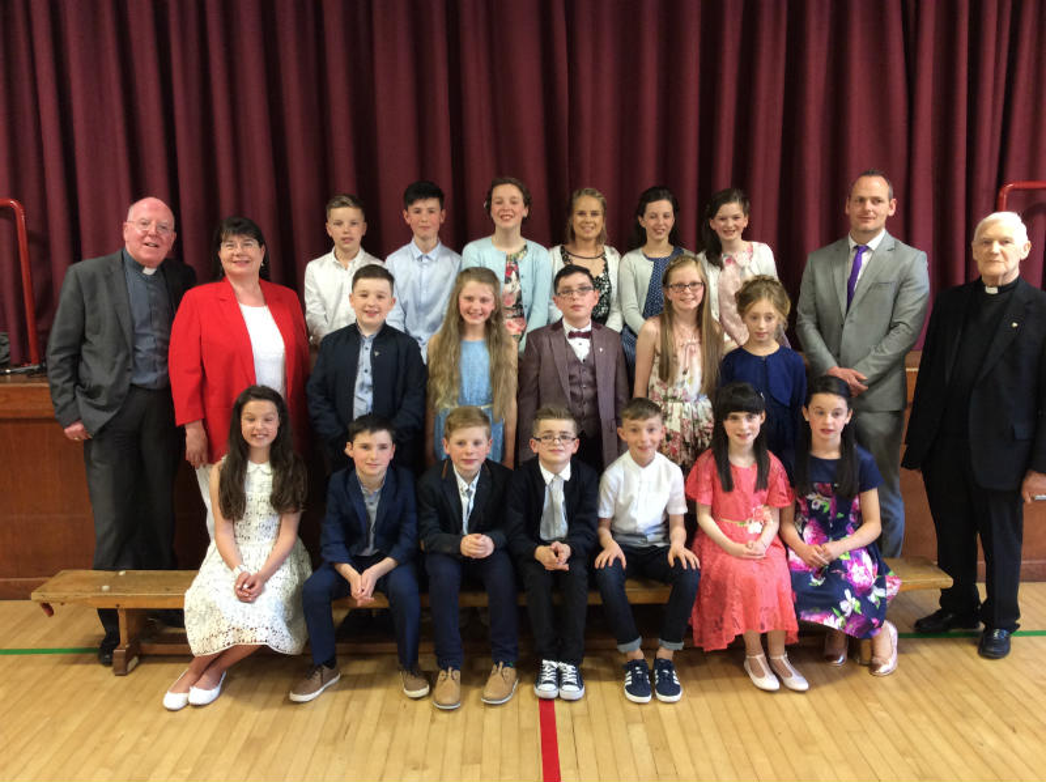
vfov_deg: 44.1
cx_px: 523
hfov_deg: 56.9
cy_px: 391
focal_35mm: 32
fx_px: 966
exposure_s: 1/25
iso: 80
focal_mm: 3.3
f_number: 2.4
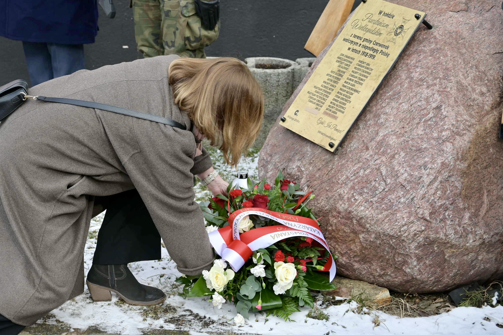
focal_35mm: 75
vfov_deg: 18.2
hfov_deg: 27.0
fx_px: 1048
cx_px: 252
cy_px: 168
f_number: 4.5
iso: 200
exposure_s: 1/400
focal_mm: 50
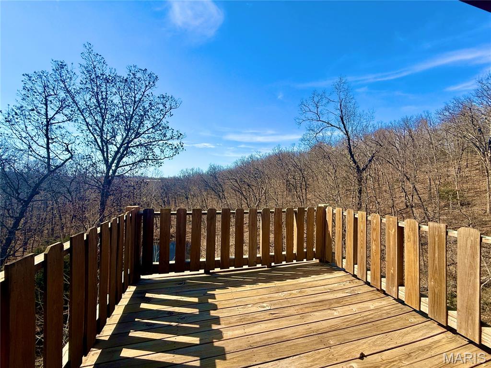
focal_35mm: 14
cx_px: 246
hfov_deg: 102.1
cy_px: 184
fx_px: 199
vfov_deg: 85.7
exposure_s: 1/1745
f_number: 2.2
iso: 50
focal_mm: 2.22
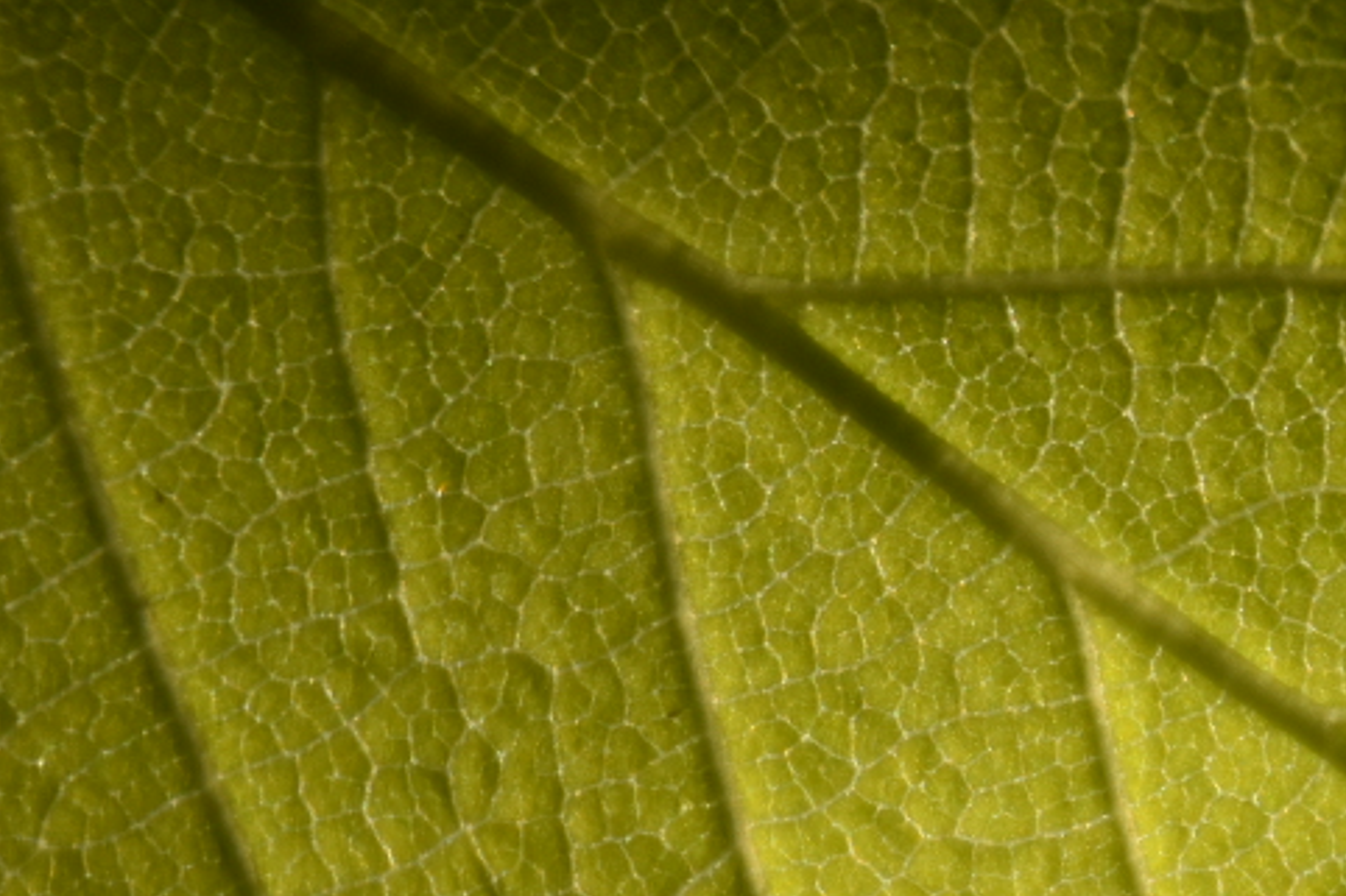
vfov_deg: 1.9
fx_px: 26386
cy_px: 773
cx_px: 1793
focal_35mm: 706
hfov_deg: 2.9
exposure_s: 1/500
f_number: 5.6
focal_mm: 140
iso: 360
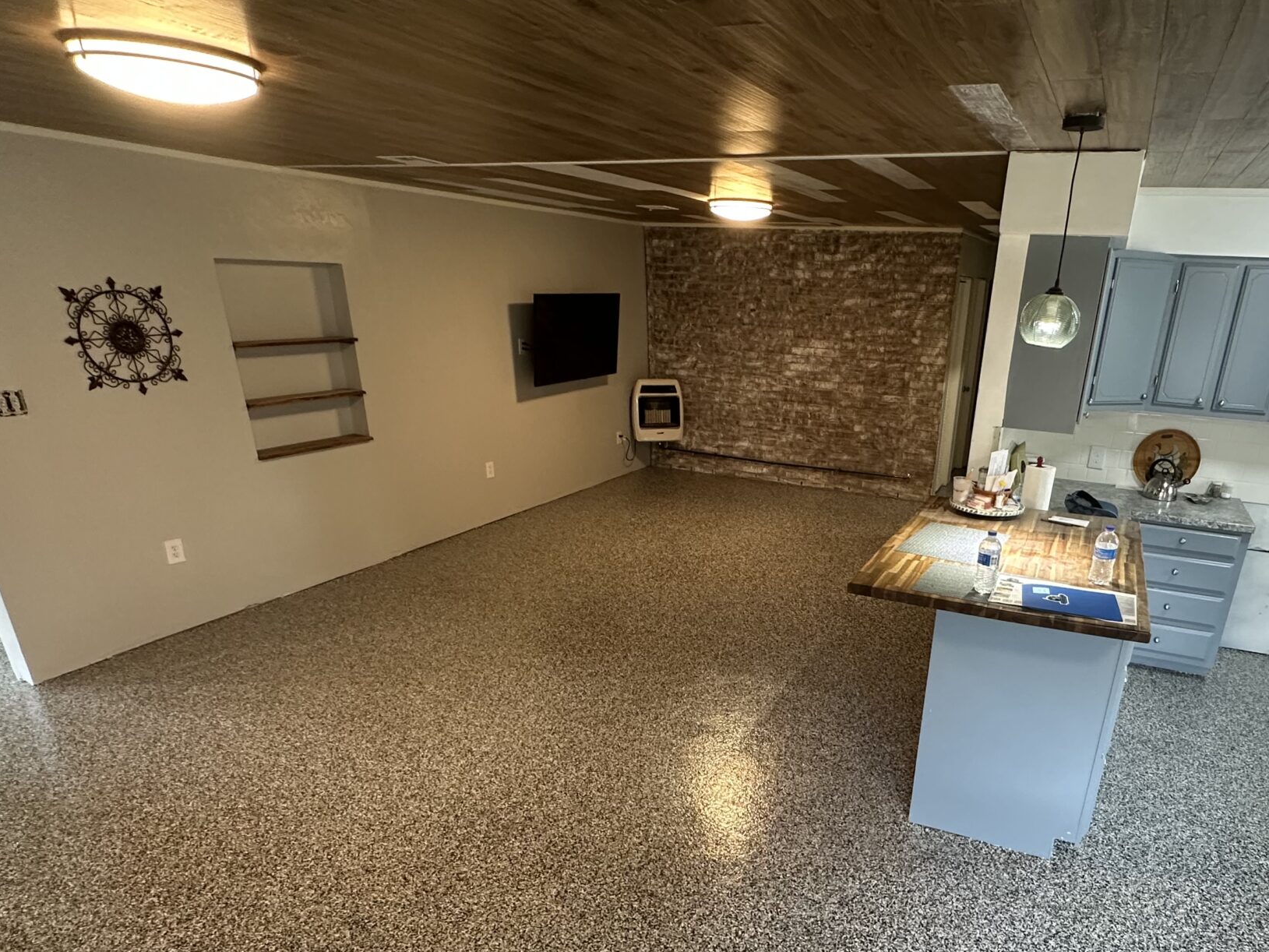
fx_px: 807
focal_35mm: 22
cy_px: 634
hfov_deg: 75.2
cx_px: 783
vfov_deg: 59.7
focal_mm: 2.22
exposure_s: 1/60
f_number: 2.2
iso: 320
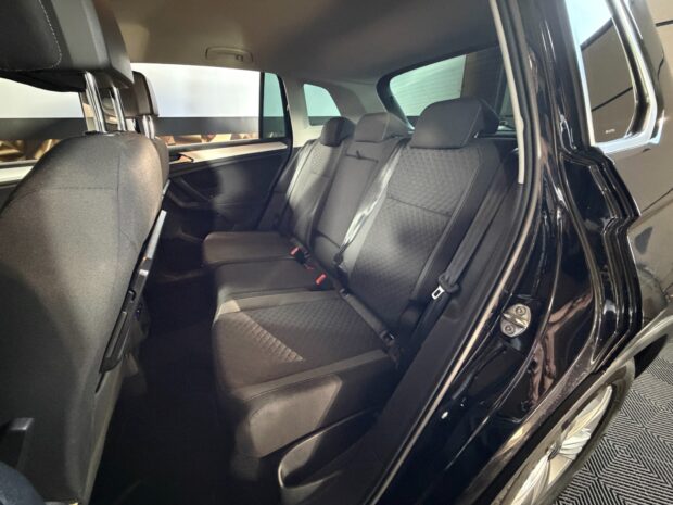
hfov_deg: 102.1
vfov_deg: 85.7
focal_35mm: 14
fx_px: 272
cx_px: 336
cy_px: 252
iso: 1250
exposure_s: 1/33
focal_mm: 2.22
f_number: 2.2
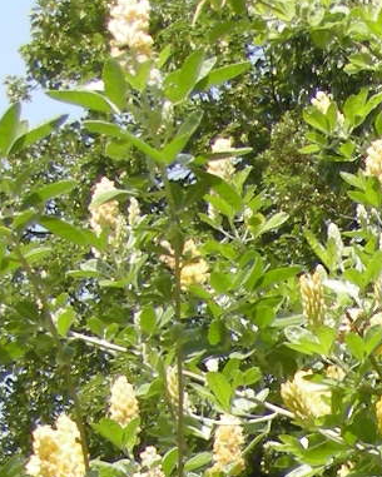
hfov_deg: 6.7
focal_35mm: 215
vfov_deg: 8.1
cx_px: 1037
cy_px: 1246
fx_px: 3037
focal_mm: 7.5
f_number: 4.8
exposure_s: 1/135
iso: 64
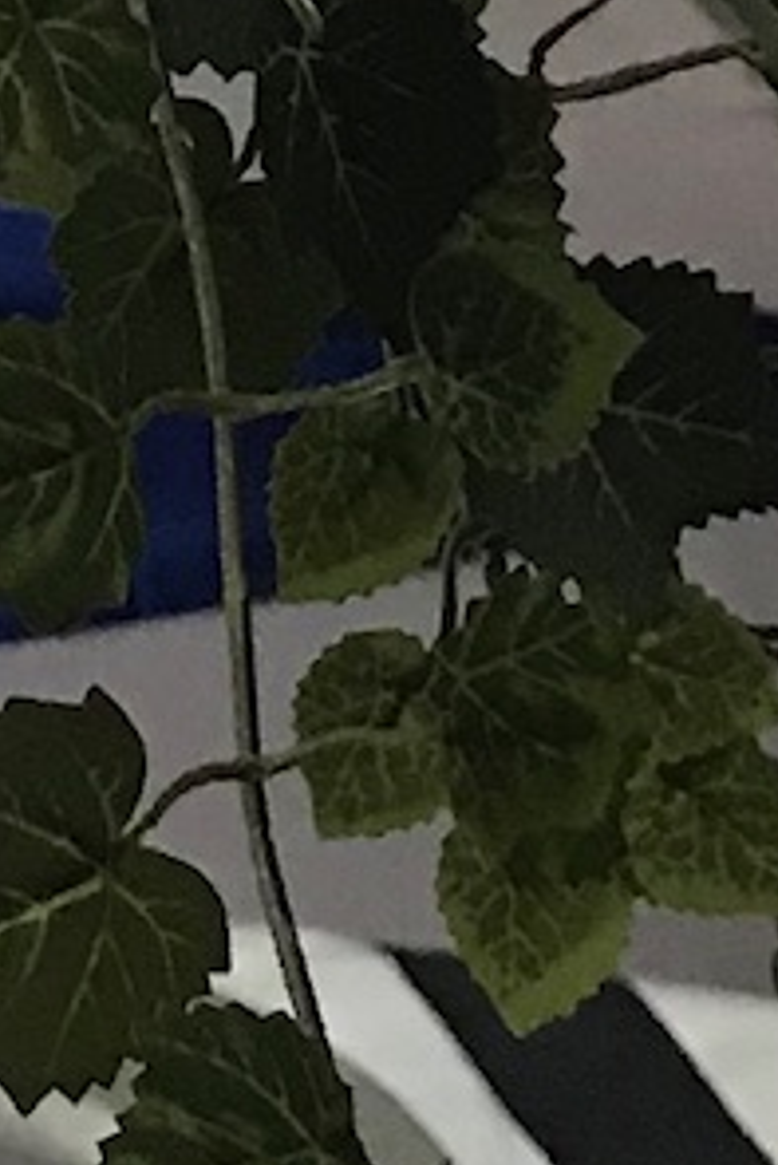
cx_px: -395
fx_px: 6540
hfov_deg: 6.7
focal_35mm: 202
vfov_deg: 9.9
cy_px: -612
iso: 80
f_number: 1.8
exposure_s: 1/15
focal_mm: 3.99
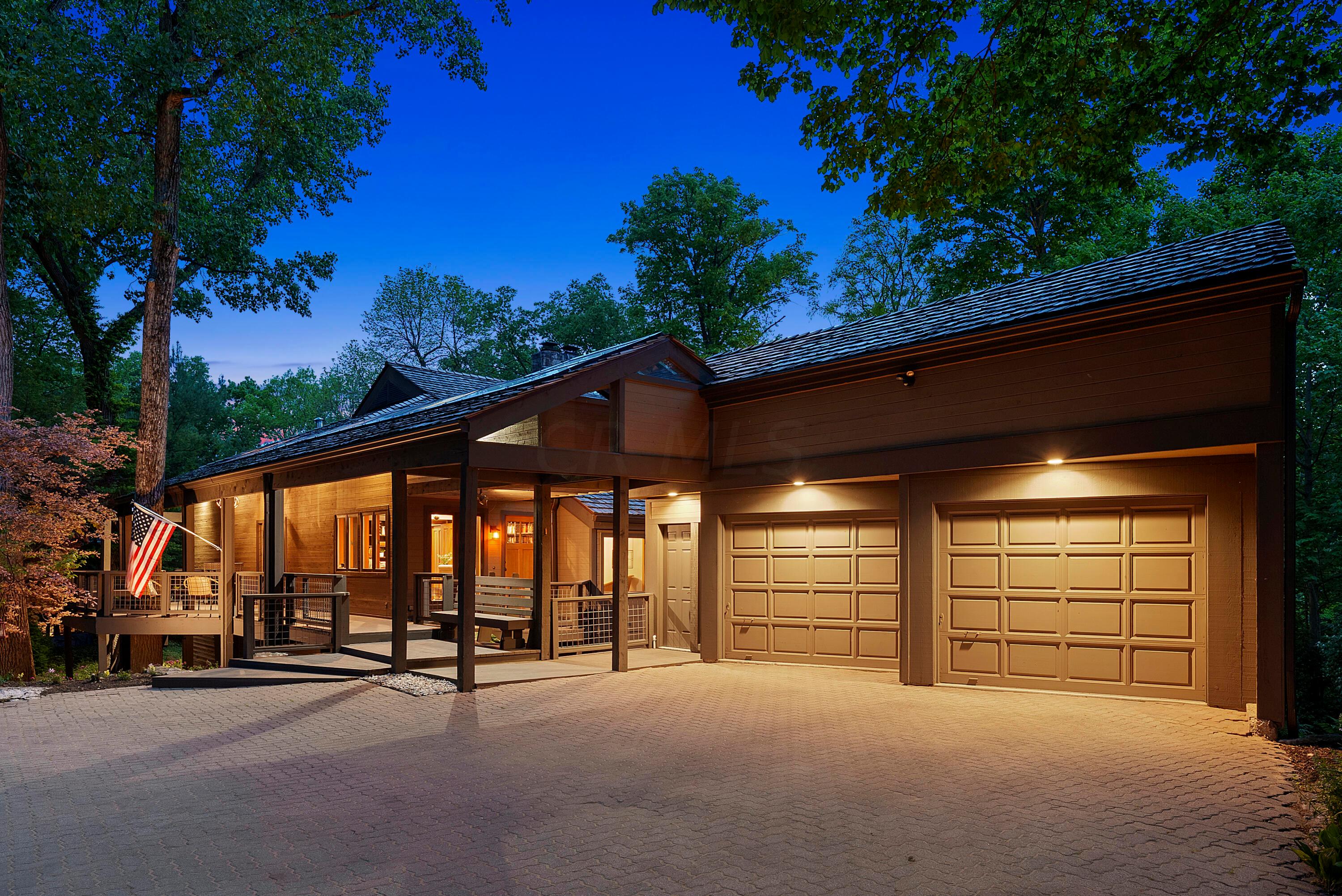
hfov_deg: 76.1
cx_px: 671
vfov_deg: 55.2
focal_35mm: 23
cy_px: 448
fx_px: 858
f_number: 9
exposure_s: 6
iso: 640
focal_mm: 23
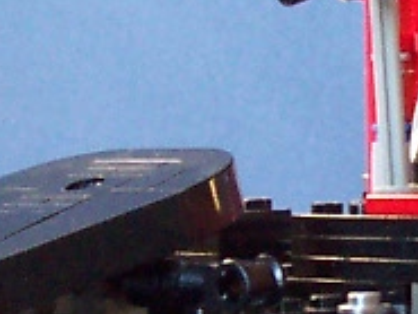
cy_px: 124
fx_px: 2900
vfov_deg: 6.2
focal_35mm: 240
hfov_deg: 8.2
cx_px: 413
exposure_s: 1/20
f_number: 2.8
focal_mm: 5.6
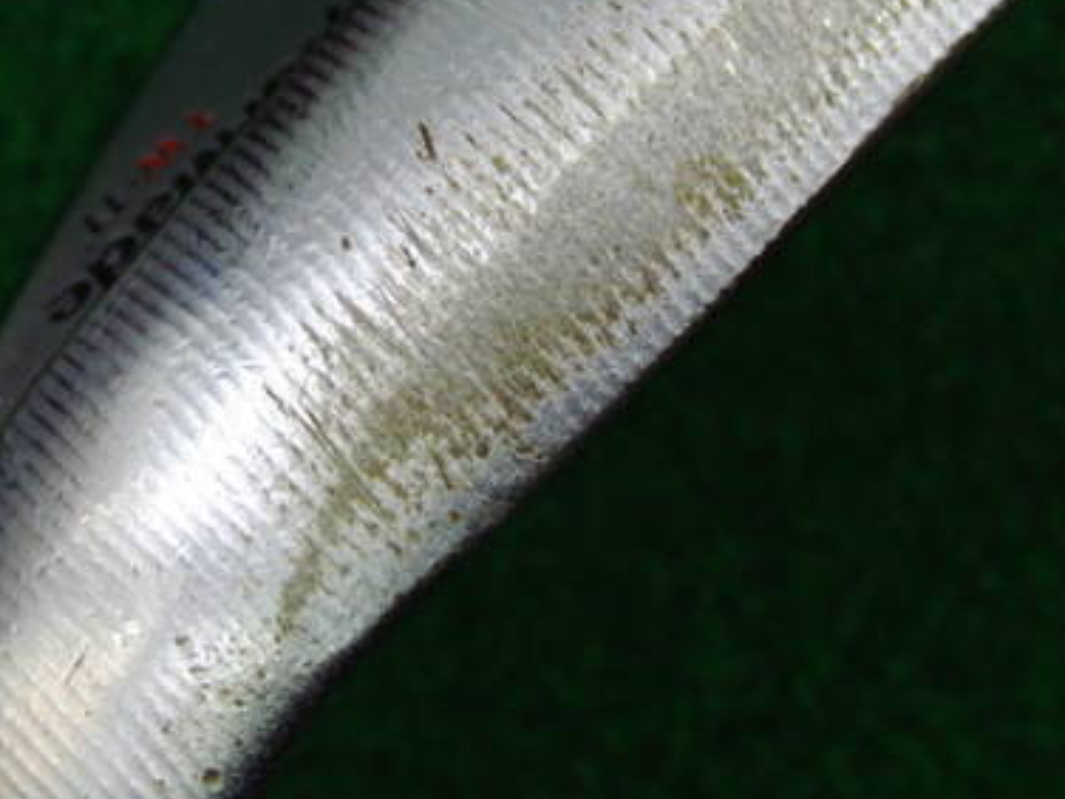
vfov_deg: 23.3
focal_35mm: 63
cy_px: 323
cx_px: 538
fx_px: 1938
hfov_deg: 30.7
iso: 250
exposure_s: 1/80
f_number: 3.6
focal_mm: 6.42
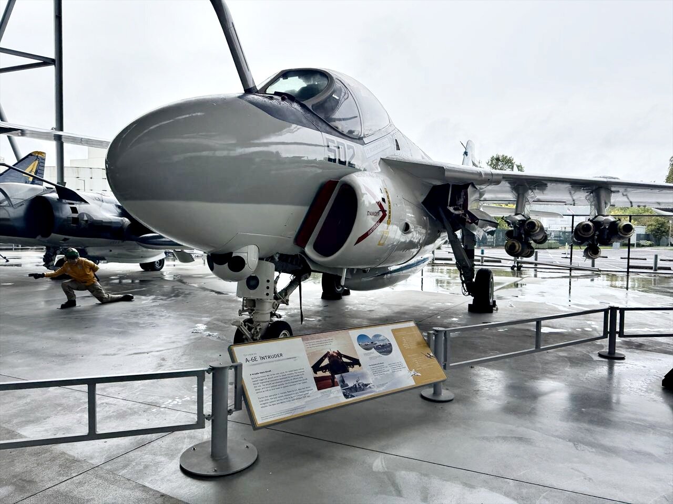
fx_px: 467
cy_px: 252
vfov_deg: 56.8
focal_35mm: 24
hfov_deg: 71.6
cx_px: 336
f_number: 1.8
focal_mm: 6.8
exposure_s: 1/1456
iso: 80
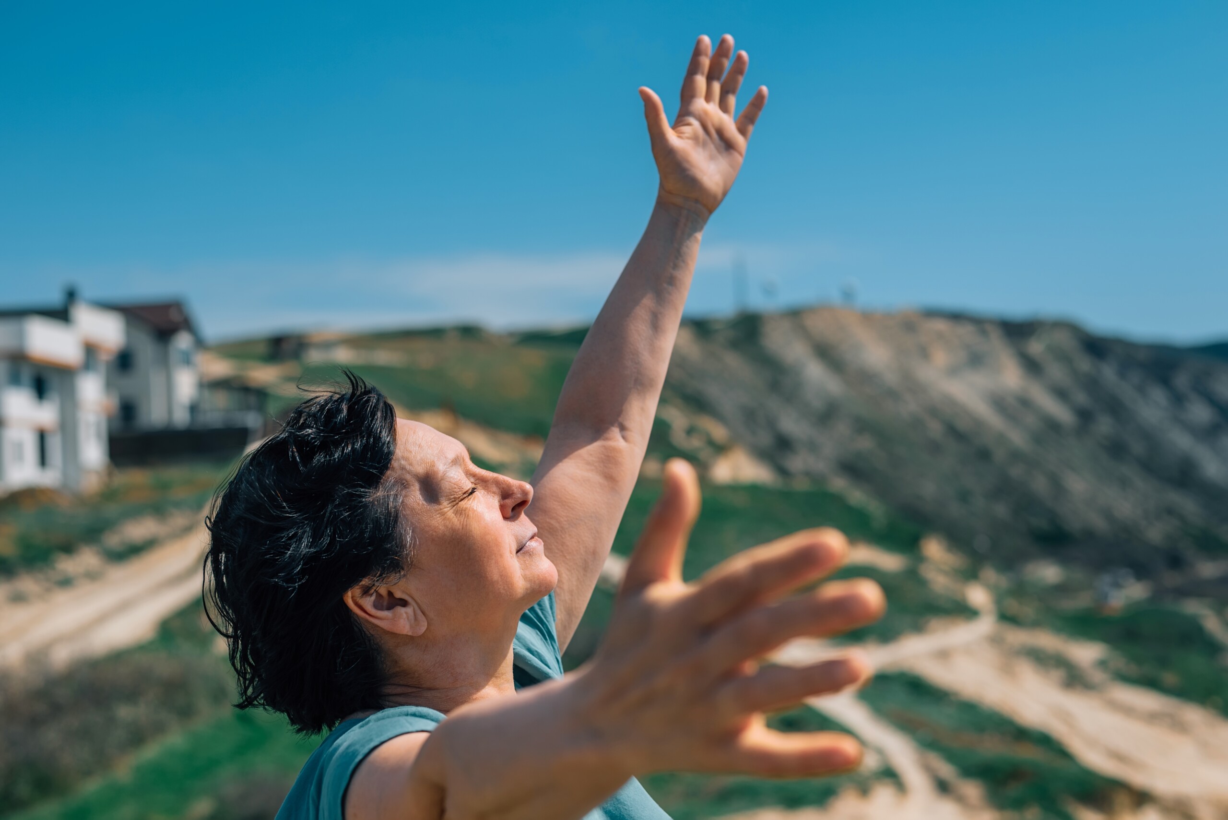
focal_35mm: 50
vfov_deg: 27.0
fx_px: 1706
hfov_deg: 39.6
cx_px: 614
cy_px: 410
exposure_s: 1/2000
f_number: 4
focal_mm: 50
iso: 50
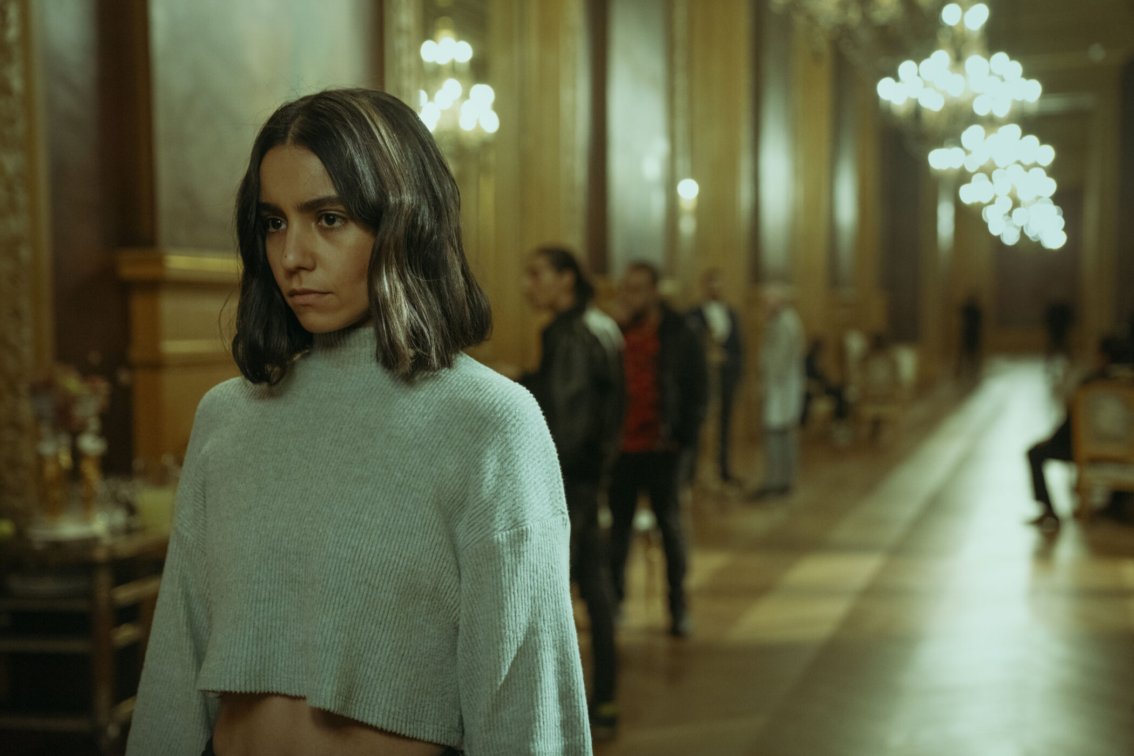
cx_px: 567
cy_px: 378
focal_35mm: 51
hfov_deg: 38.9
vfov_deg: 26.5
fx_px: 1606
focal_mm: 51
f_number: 2.8
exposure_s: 1/100
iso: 3200
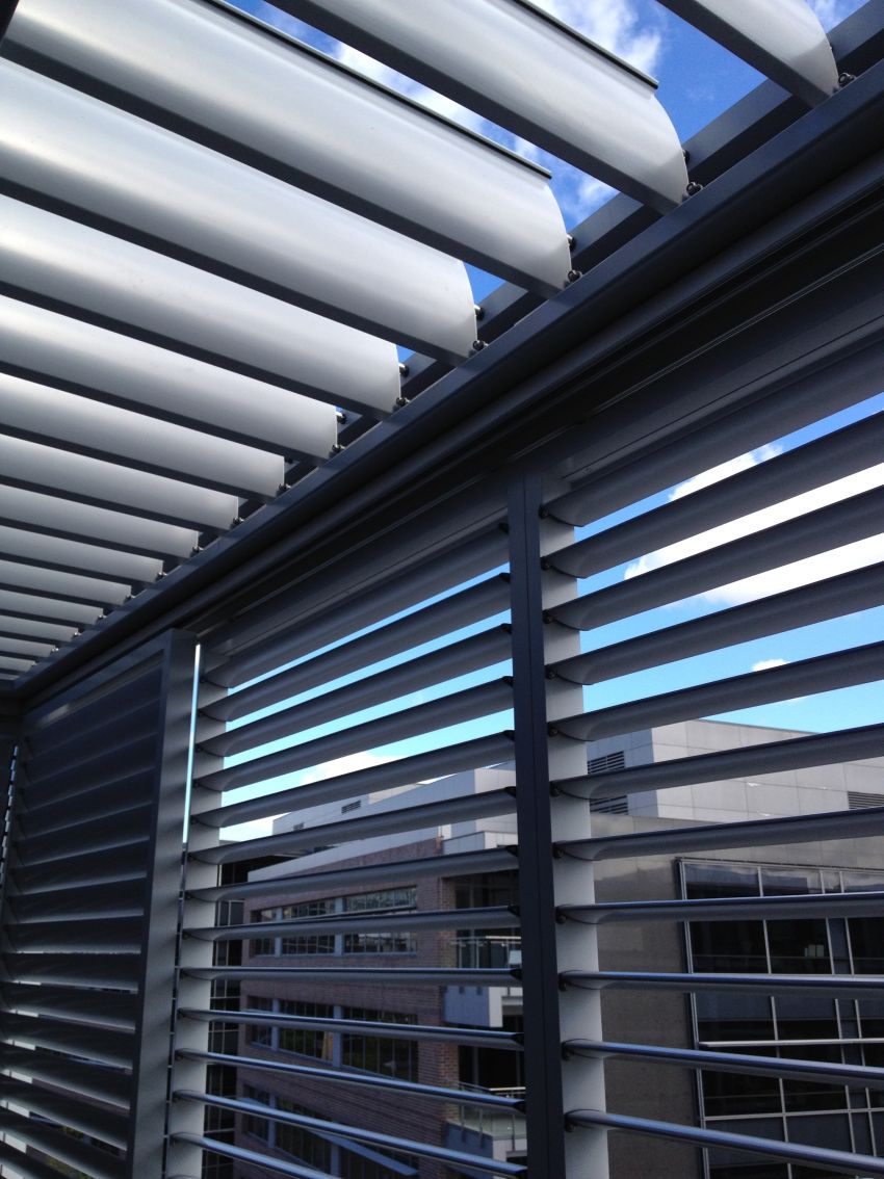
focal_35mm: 35
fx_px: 1192
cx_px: 442
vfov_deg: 52.6
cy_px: 590
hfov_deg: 40.7
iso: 64
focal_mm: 4.28
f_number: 2.4
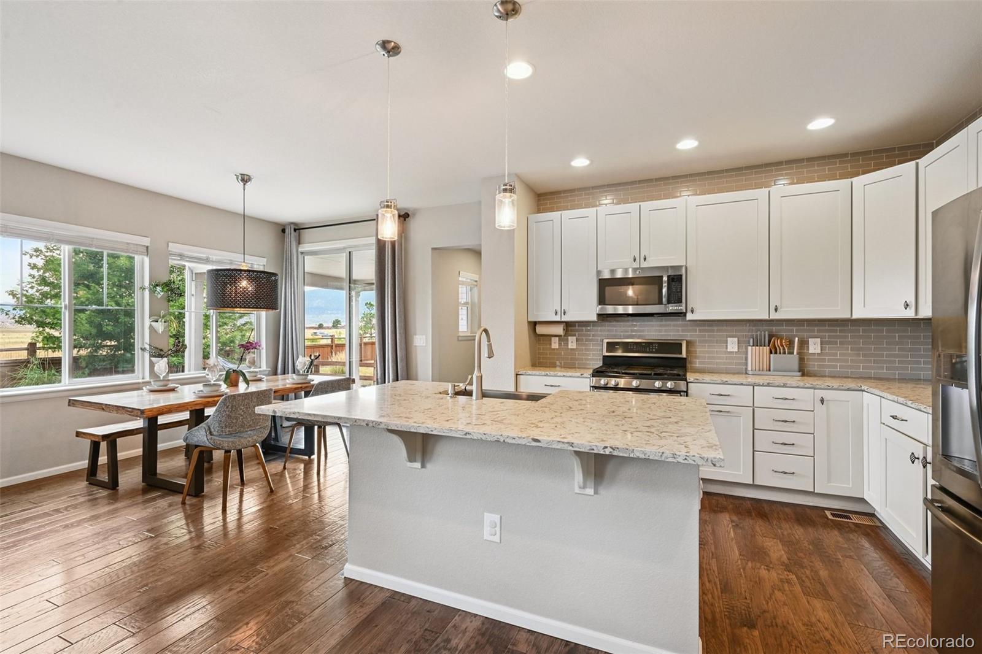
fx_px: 436
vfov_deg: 73.7
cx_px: 491
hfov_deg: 96.7
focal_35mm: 16
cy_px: 327
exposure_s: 1/13
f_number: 10
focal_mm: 16
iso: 400
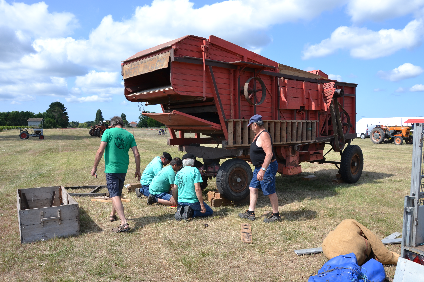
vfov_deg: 47.9
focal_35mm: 27
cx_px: 212
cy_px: 141
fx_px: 318
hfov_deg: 67.4
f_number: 7.1
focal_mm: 18
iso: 100
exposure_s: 1/200
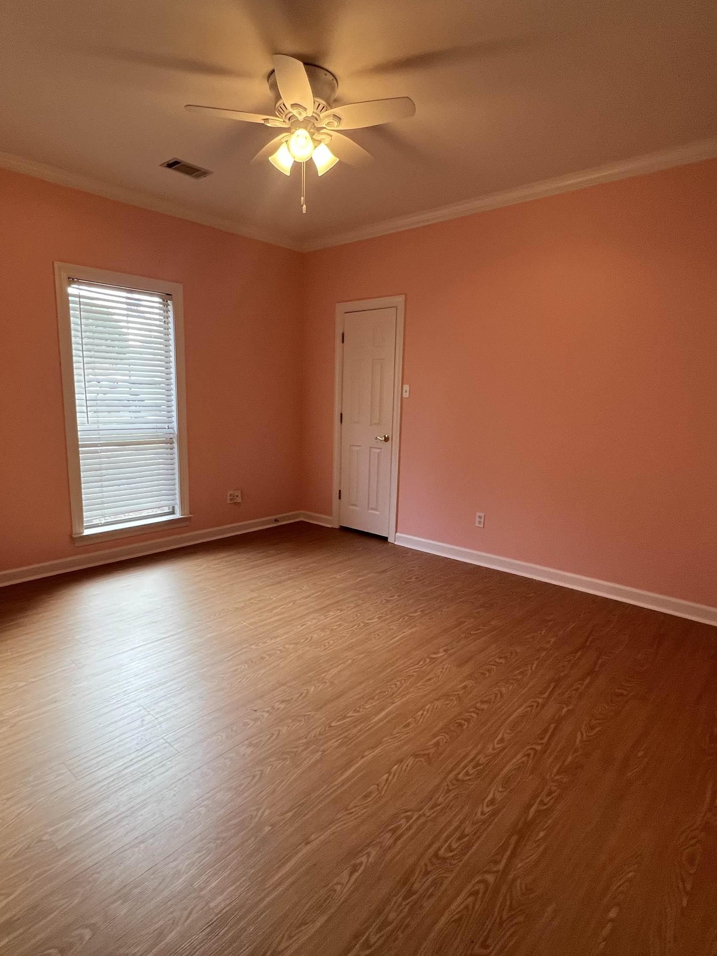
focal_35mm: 18
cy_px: 480
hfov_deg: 71.6
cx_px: 344
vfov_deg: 87.8
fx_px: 497
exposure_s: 1/120
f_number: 1.8
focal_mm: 1.57
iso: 160
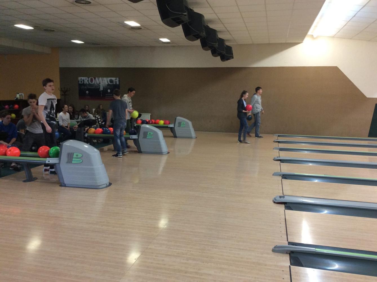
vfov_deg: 44.0
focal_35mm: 32
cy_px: 141
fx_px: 348
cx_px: 188
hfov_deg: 56.9
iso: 100
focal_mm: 3.3
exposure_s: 1/25
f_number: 2.4
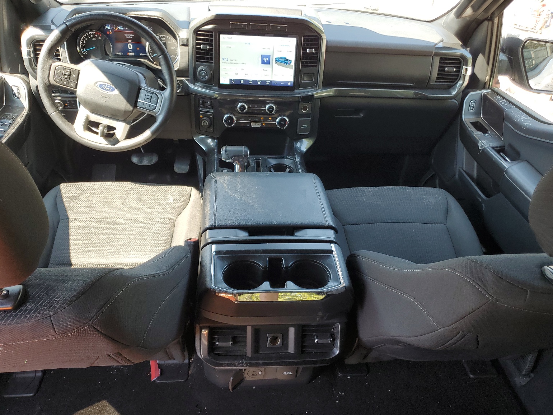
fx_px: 431
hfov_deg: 65.3
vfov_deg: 51.4
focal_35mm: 27
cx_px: 270
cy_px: 206
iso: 50
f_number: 1.5
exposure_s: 1/132
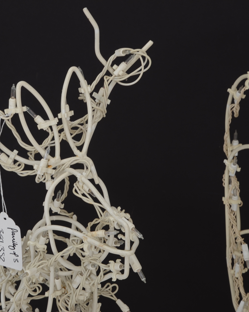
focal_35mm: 181
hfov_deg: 8.6
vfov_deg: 10.7
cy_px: 156
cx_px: 82
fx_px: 1664
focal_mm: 85
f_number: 11
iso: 200
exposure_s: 1/160
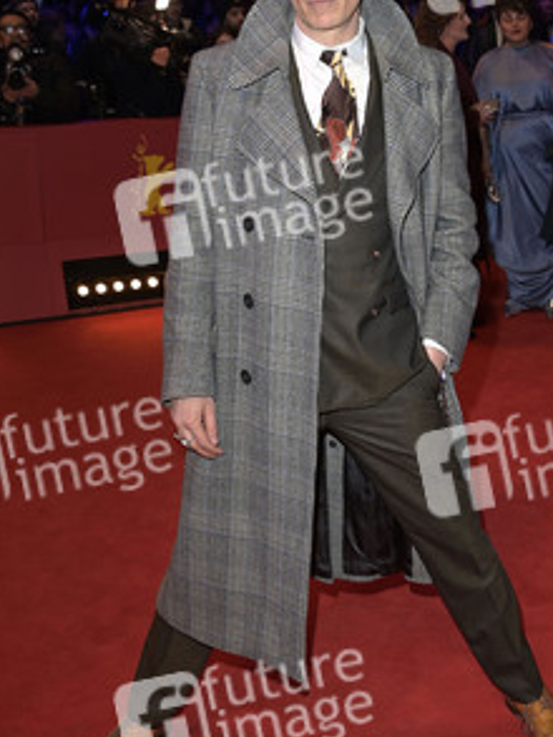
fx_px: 894
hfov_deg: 34.3
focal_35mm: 42
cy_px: 332
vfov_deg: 44.7
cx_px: 317
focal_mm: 32
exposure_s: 1/250
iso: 800
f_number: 5
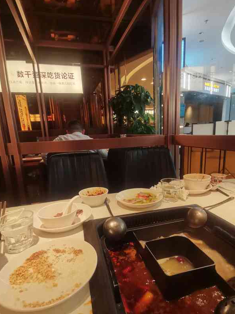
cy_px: 169
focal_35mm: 20
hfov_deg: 66.0
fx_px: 181
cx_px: 120
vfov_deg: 81.6
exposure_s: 1/120
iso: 200
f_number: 2.4
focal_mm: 1.78
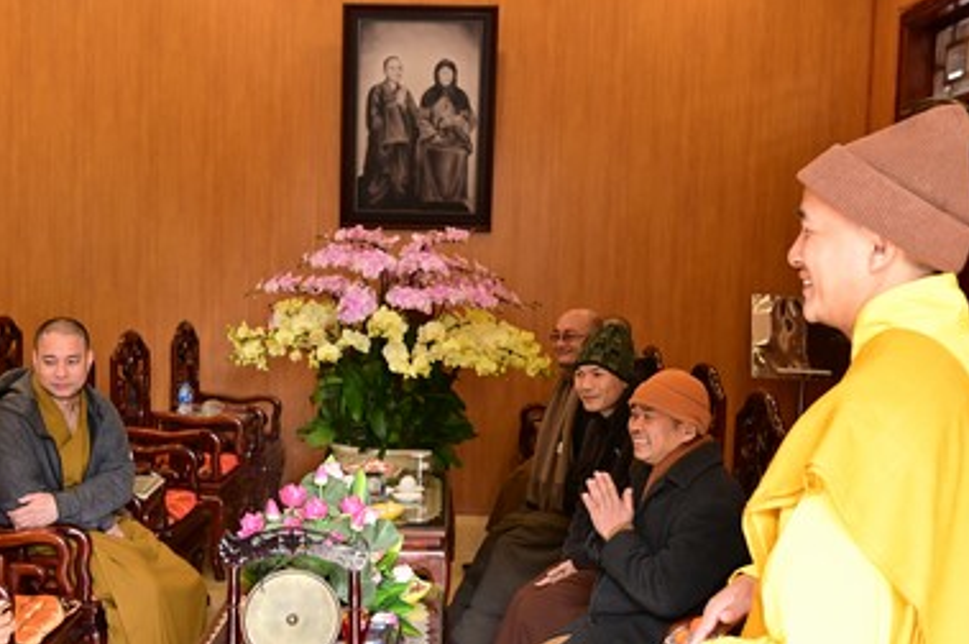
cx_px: 355
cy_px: 381
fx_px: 1291
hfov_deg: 40.8
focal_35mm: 48
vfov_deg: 28.0
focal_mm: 28
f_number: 4
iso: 1000
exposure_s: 1/100
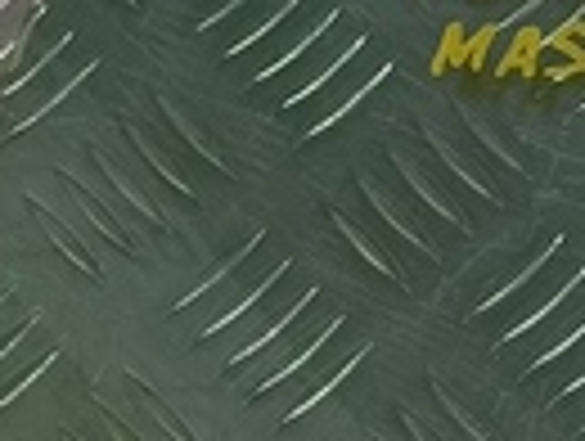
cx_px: 1602
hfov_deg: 9.2
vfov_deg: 7.6
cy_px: 1080
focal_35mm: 181
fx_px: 3065
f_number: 1.6
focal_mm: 4.11
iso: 134
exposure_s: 1/100
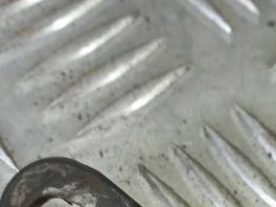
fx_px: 773
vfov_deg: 13.8
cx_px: 235
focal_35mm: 97
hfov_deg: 19.9
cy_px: 359
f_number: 1.8
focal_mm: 4.6
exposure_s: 1/50
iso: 64
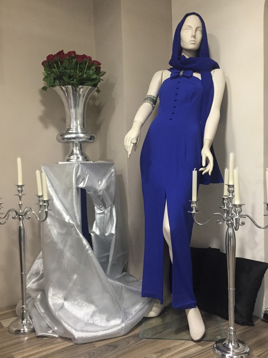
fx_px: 299
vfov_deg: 61.7
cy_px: 179
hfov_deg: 48.2
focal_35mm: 29
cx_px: 134
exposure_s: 1/33
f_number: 2.2
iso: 250
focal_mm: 4.15
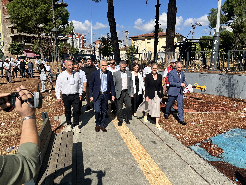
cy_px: 92
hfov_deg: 67.3
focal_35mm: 26
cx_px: 123
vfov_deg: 53.1
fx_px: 185
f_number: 1.6
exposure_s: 1/4484
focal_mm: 5.1
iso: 50
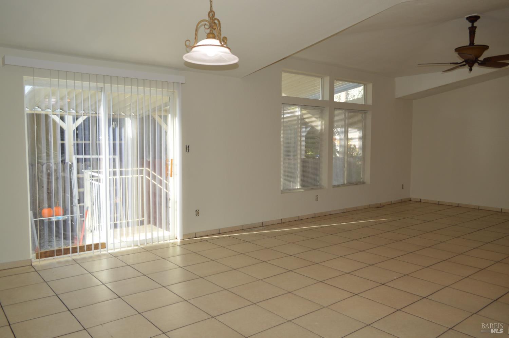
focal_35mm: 27
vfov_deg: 47.8
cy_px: 169
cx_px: 254
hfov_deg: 67.4
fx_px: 381
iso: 250
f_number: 4
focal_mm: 18
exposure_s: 1/125
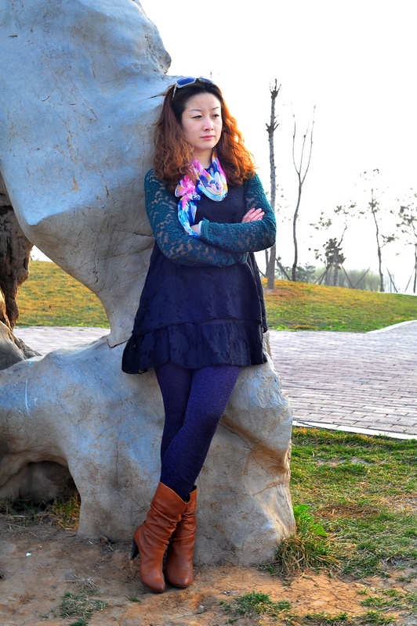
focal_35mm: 50
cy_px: 313
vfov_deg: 39.6
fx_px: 870
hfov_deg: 26.9
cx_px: 208
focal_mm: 50
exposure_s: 1/20
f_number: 10
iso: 200
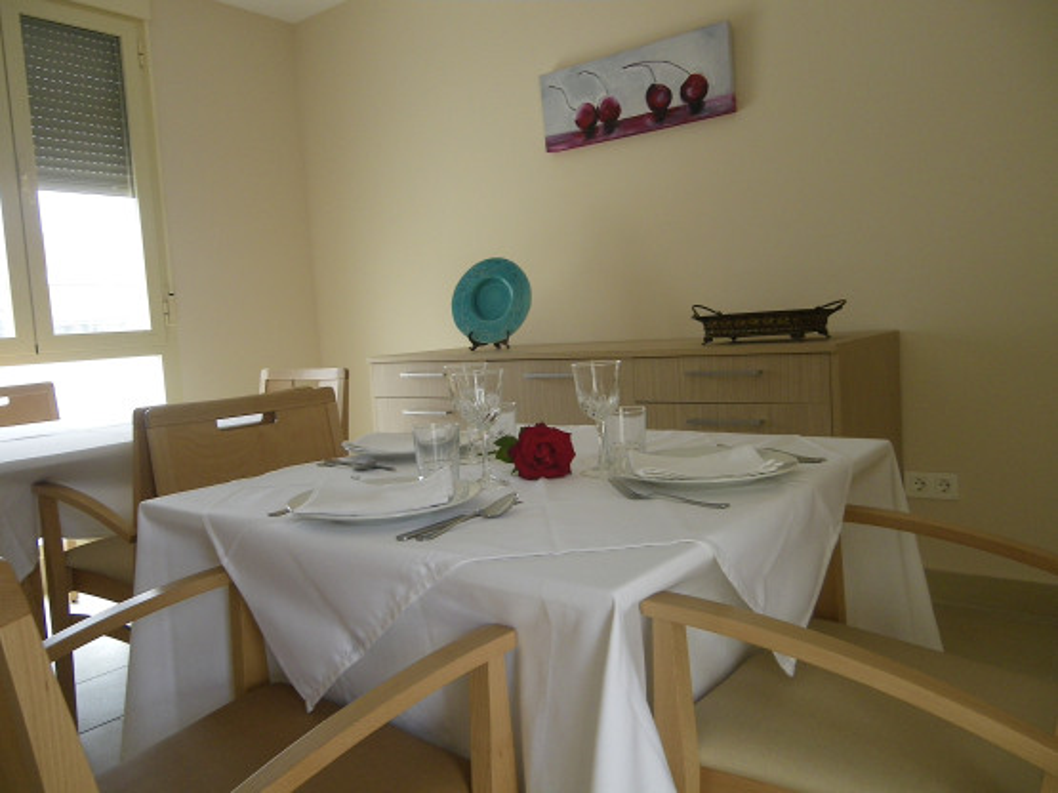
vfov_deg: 49.7
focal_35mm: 28
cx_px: 529
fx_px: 856
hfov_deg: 63.5
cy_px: 396
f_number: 2.6
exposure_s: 1/60
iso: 200
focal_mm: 4.9
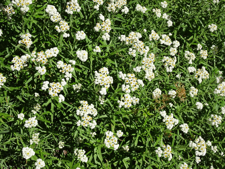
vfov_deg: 36.0
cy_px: 84
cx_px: 112
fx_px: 260
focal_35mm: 40
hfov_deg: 46.8
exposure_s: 1/800
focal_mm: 6.8
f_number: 4
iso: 80
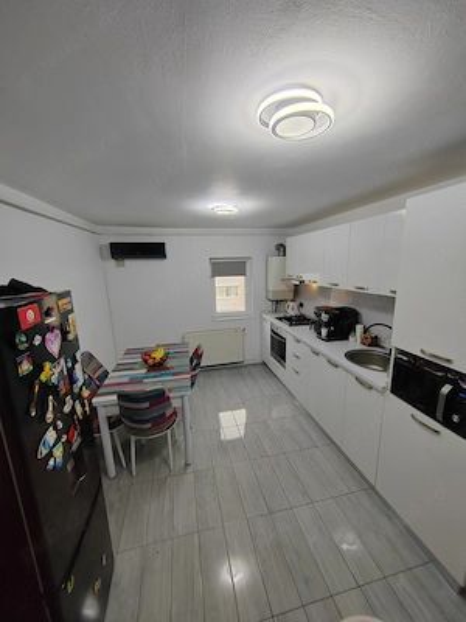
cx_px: 233
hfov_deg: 85.7
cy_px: 311
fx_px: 251
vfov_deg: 102.1
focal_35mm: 14
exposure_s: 1/50
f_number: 2.2
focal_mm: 2.16
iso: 160
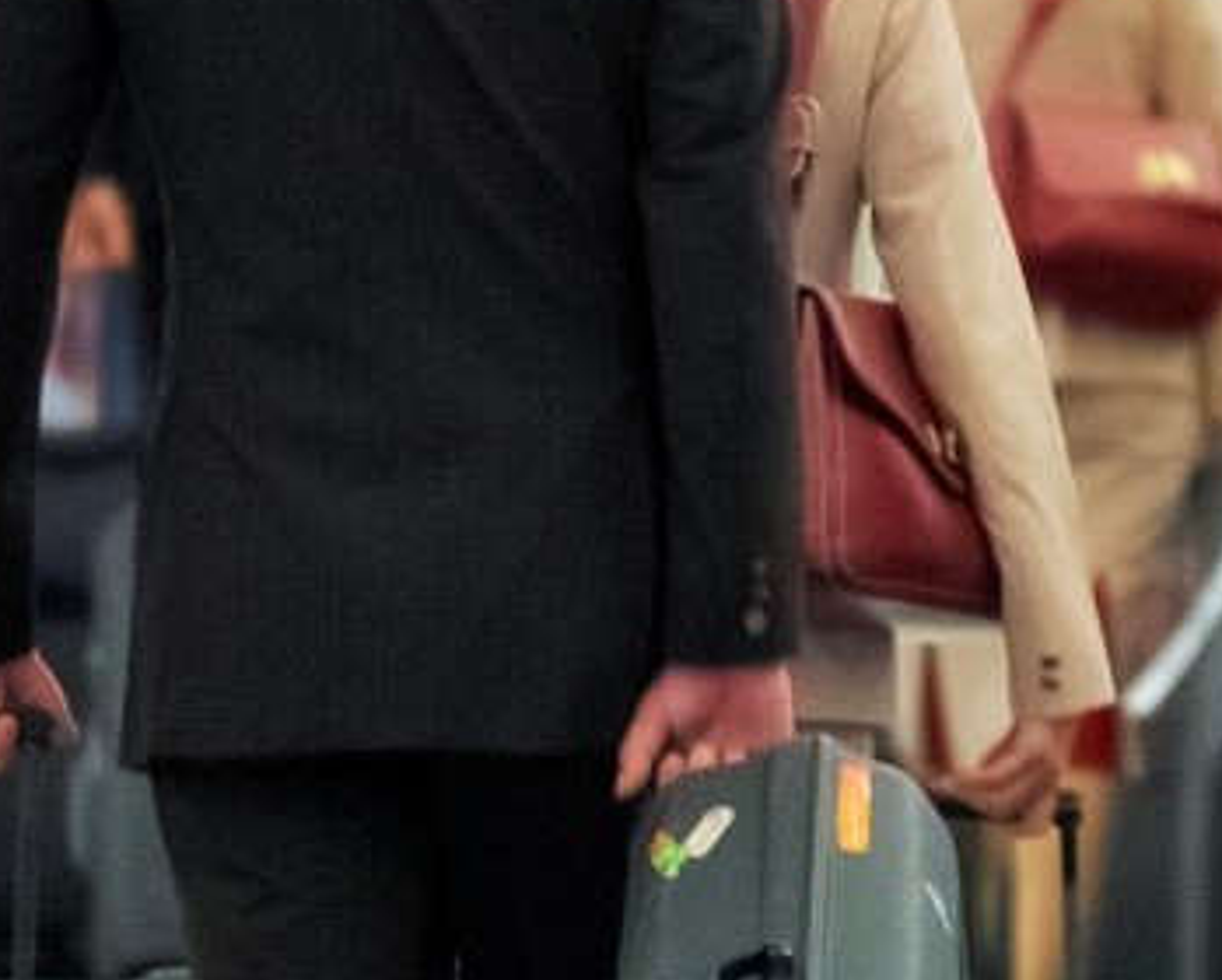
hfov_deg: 1.0
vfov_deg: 0.8
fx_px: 69988
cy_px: 338
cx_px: 1548
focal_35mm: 1933
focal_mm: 220
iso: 3200
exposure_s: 1/30
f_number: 4.5
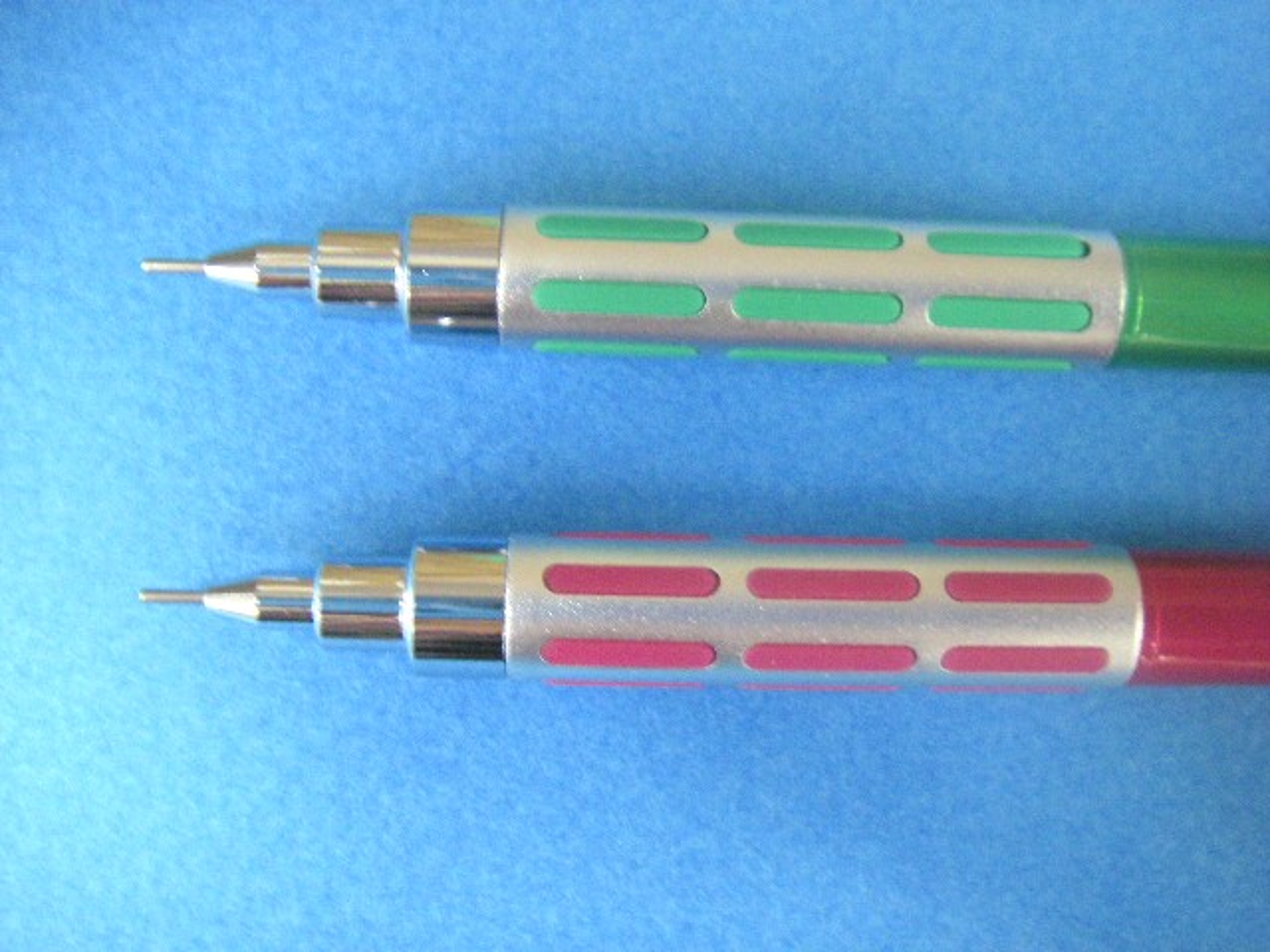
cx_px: 635
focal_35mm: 38
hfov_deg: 49.0
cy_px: 476
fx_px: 1394
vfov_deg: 37.7
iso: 400
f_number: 3.3
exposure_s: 1/13
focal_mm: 6.3
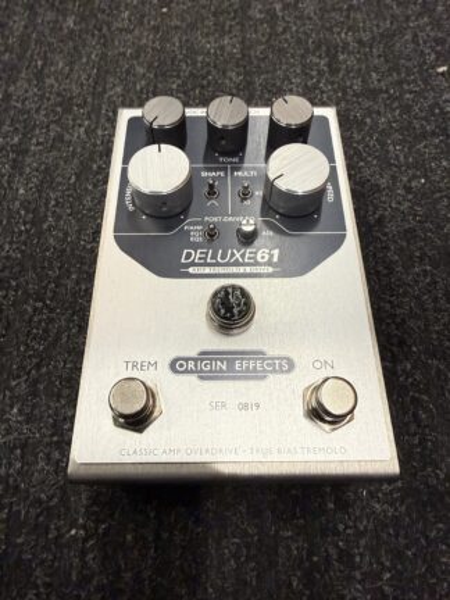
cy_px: 300
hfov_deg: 56.8
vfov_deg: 71.6
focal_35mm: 24
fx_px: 416
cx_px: 225
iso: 250
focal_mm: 2.22
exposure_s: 1/100
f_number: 2.2
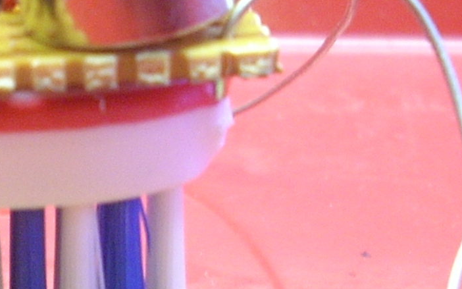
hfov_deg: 14.4
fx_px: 1801
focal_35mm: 143
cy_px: 149
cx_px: 2
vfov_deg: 9.2
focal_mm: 6.2
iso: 200
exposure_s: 1/6.2
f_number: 5.6
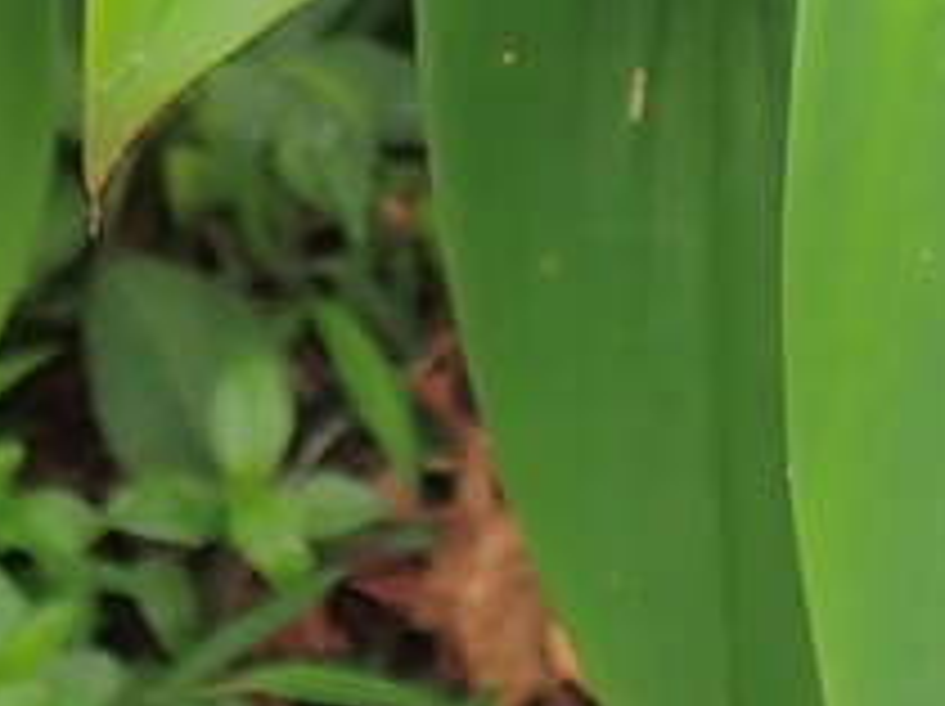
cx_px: 1089
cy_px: -744
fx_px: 4445
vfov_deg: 8.6
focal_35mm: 163
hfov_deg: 11.9
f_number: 2.3
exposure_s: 1/125
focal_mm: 5.4
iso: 125
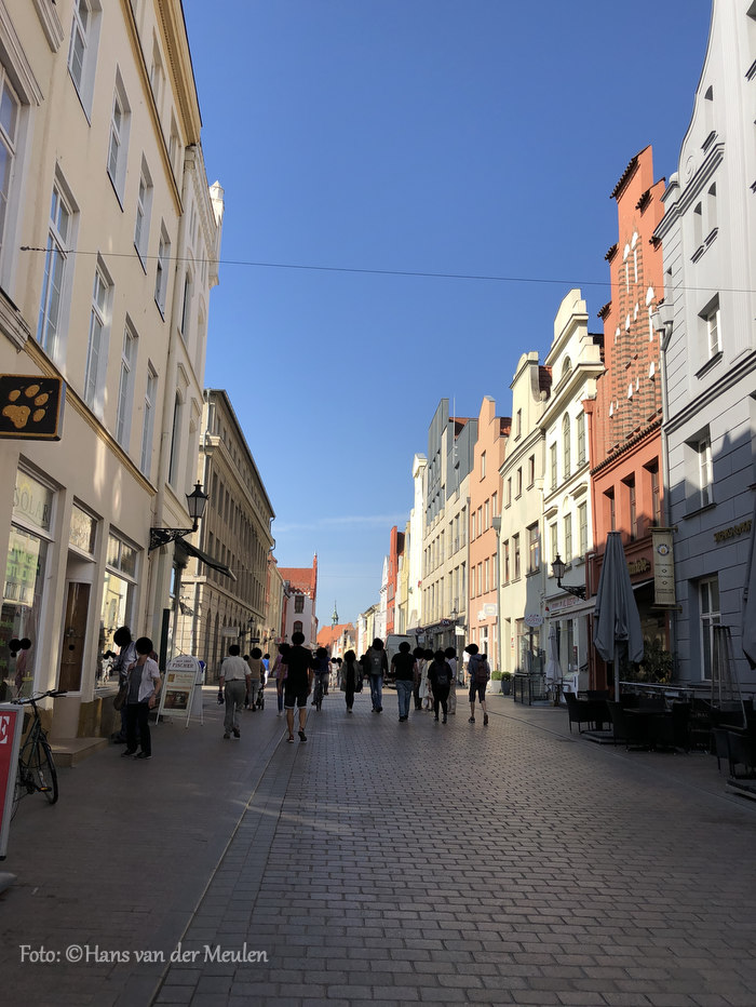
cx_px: 378
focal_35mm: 28
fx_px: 815
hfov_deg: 49.8
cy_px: 504
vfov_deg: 63.4
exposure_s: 1/1600
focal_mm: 3.99
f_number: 1.8
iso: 20
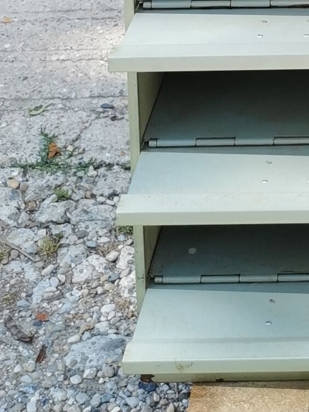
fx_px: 1559
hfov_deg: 10.9
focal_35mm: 131
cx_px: 465
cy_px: -440
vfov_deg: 12.9
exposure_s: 1/425
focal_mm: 5.58
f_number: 1.8
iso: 50
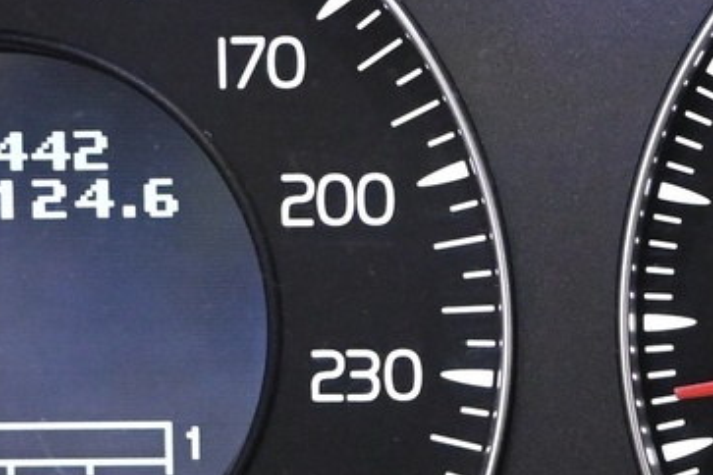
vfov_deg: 9.5
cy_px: 200
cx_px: 579
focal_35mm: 144
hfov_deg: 14.2
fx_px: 2854
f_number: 4
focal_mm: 21.5
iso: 3200
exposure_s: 1/30
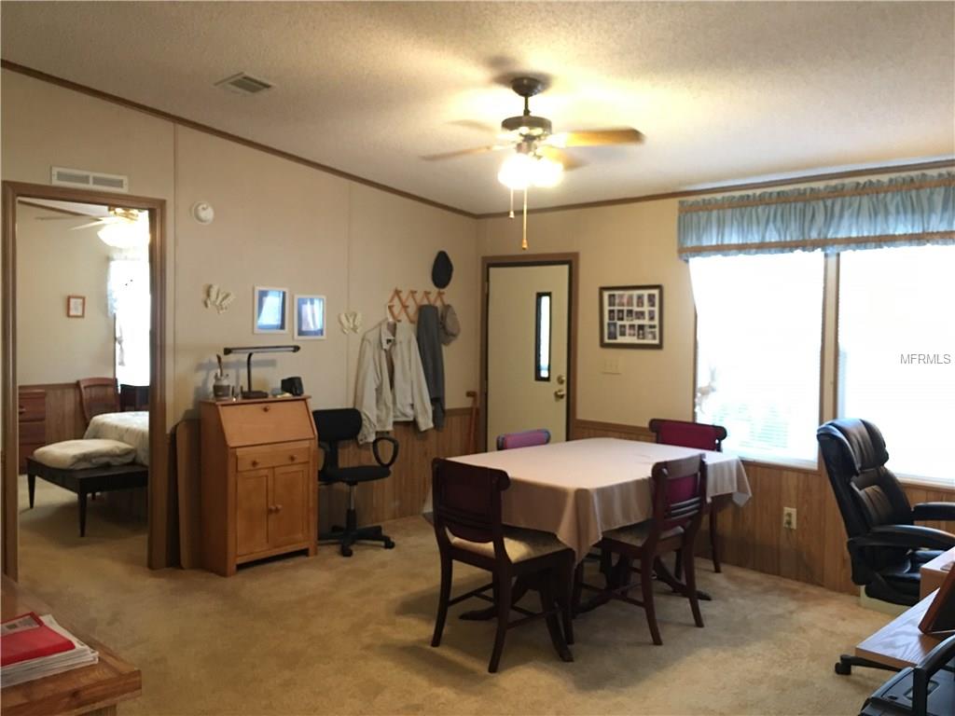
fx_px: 800
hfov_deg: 61.7
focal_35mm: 29
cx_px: 478
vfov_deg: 48.2
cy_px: 358
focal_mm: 4.15
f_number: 2.2
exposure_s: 1/15
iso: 100
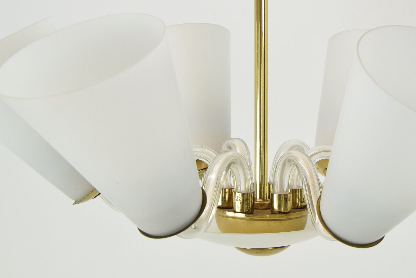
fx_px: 925
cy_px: 60
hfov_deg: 25.2
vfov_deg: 17.0
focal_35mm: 80
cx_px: 267
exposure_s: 1/250
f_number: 8
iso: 1600
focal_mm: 32
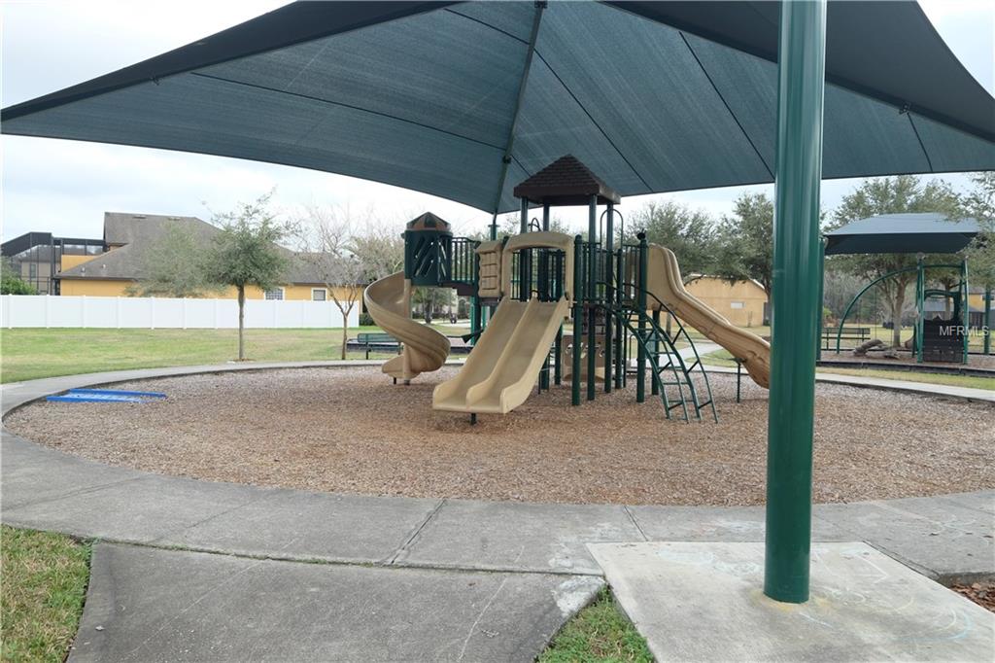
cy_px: 332
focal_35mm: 29
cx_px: 498
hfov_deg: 63.7
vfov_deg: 44.9
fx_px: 801
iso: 400
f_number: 5.6
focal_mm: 19.1
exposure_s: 1/220
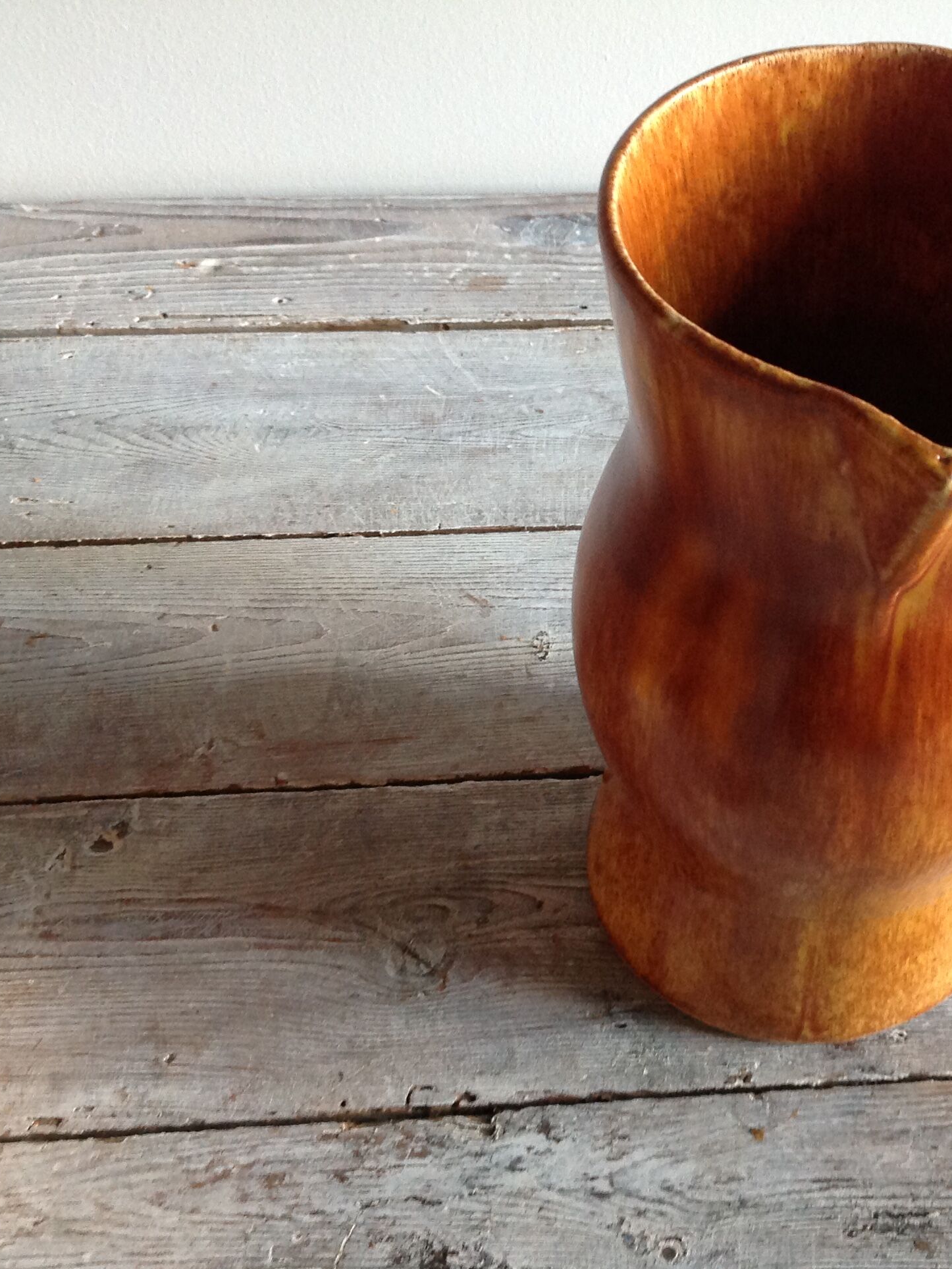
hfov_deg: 30.3
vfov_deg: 40.4
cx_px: 738
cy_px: 636
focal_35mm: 47
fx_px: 1723
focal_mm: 4.28
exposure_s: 1/15
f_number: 2.4
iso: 160
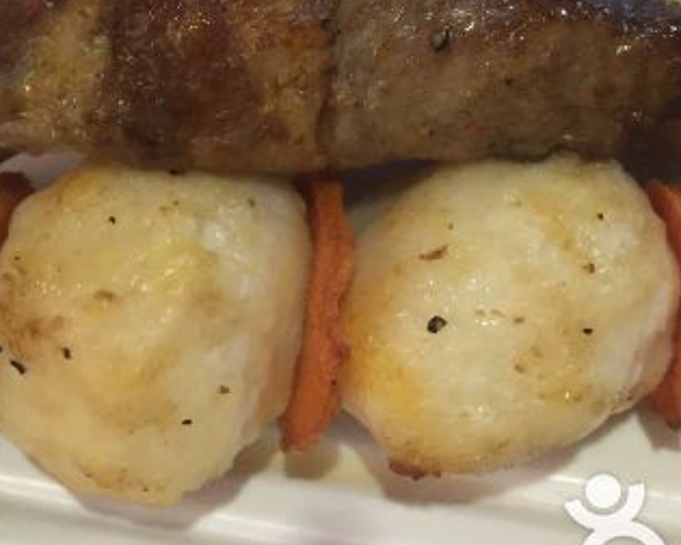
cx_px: 350
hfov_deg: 30.0
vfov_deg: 23.7
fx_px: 1270
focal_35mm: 63
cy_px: 70
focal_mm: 4.15
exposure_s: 1/4
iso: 100
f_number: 2.2
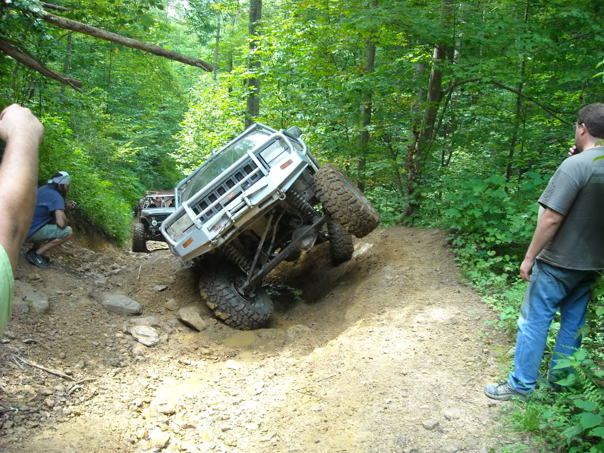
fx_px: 611
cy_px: 226
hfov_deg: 52.6
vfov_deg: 40.7
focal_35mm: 35
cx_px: 302
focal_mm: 5.7
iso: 141
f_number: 2.8
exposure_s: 1/60
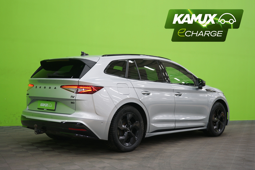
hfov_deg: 39.6
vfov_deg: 27.0
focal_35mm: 50
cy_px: 85
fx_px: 354
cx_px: 128
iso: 400
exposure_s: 1/10
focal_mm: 50
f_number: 4.5
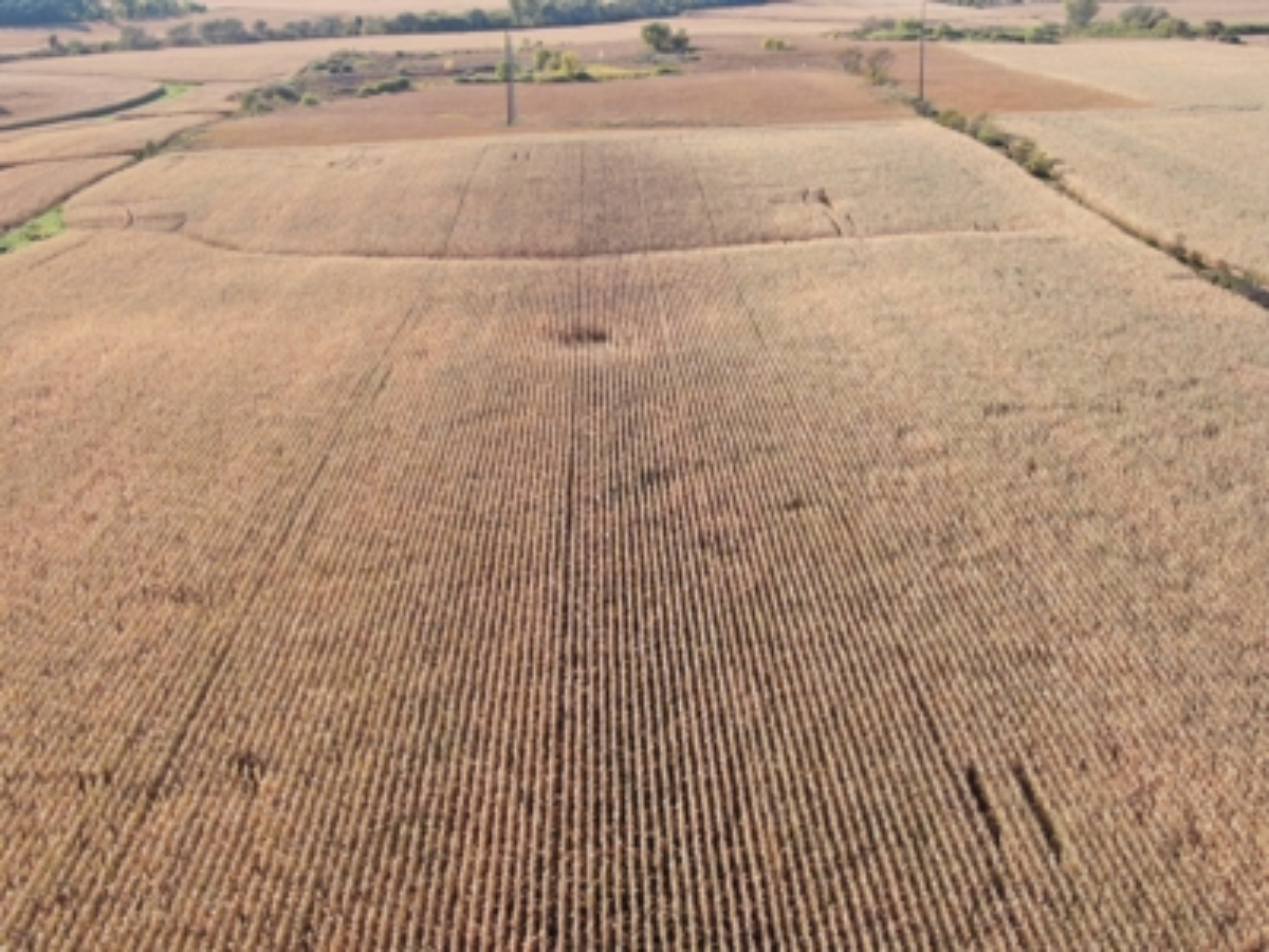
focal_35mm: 48
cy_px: 476
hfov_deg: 39.7
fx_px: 1760
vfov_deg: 30.3
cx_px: 634
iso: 100
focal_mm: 8.6
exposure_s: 1/240
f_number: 3.8
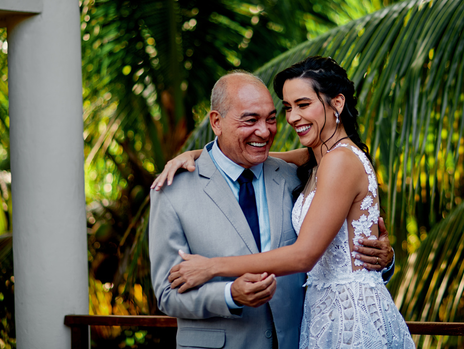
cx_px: 256
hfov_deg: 16.7
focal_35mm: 118
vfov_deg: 12.6
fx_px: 1582
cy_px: 132
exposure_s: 1/320
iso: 100
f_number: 2
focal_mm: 85
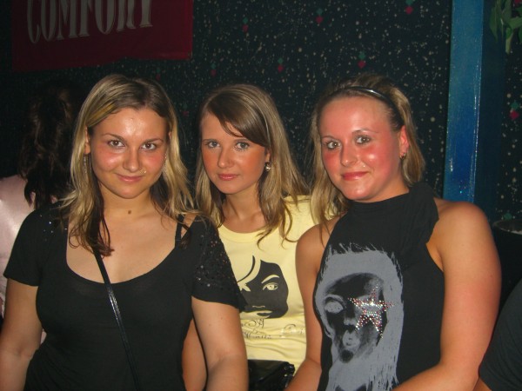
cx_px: 261
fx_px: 573
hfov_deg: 49.0
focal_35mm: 38
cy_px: 196
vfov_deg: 37.7
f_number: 2.8
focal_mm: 7.9
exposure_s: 1/60
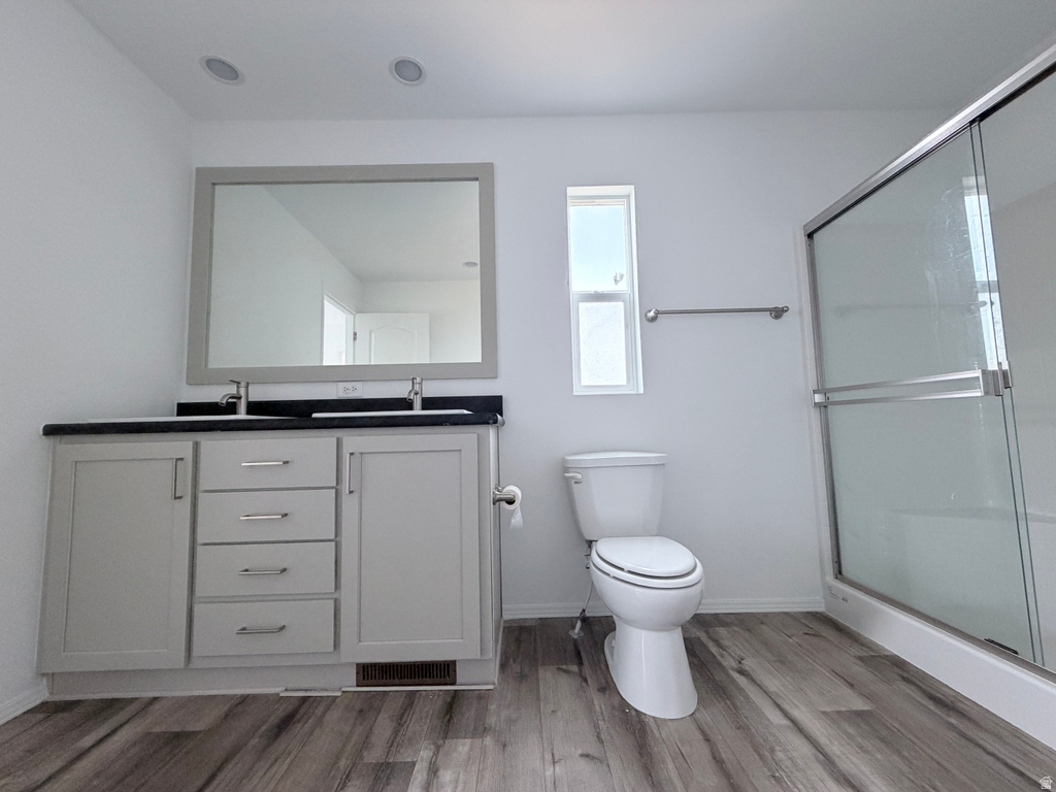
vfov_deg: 85.7
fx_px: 427
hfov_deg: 102.1
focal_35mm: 14
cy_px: 396
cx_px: 528
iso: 320
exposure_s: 1/68
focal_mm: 2.22
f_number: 2.2
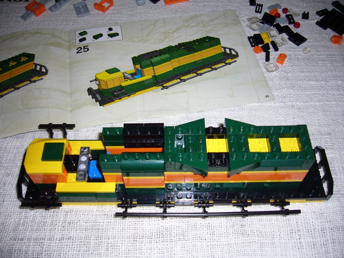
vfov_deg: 40.7
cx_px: 172
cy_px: 129
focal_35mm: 35
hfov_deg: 52.6
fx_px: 348
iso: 80
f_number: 2.8
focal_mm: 5.8
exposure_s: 1/60
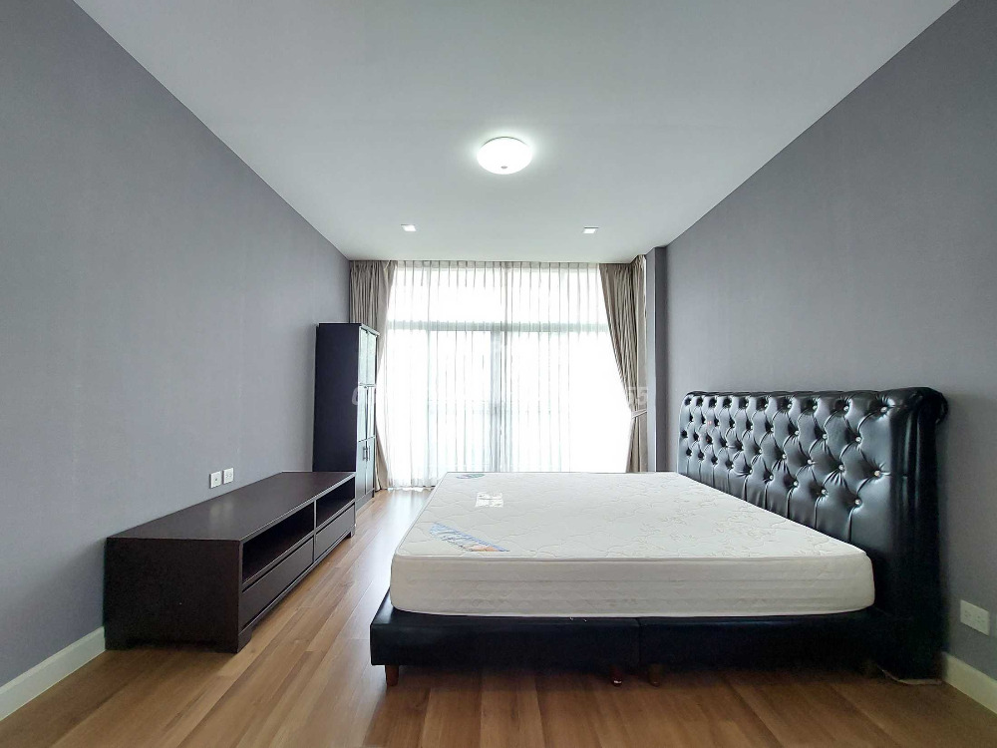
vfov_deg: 89.9
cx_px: 498
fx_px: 374
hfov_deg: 106.2
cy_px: 374
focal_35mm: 13
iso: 200
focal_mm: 1.74
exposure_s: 1/50
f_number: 2.2
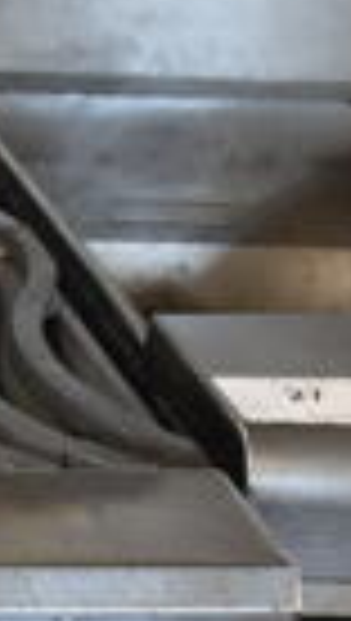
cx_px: -702
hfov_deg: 8.3
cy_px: 702
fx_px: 2061
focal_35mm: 125
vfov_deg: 16.6
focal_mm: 18
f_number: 3.5
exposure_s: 1/30
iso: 640
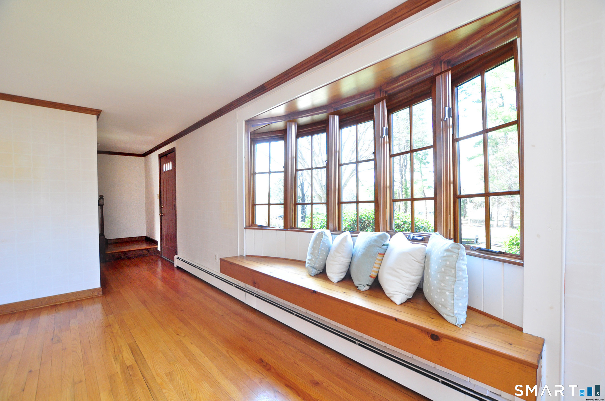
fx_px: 252
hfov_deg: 100.5
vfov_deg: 77.2
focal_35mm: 15
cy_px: 200
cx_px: 302
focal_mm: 10
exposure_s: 1/40
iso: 1000
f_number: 5
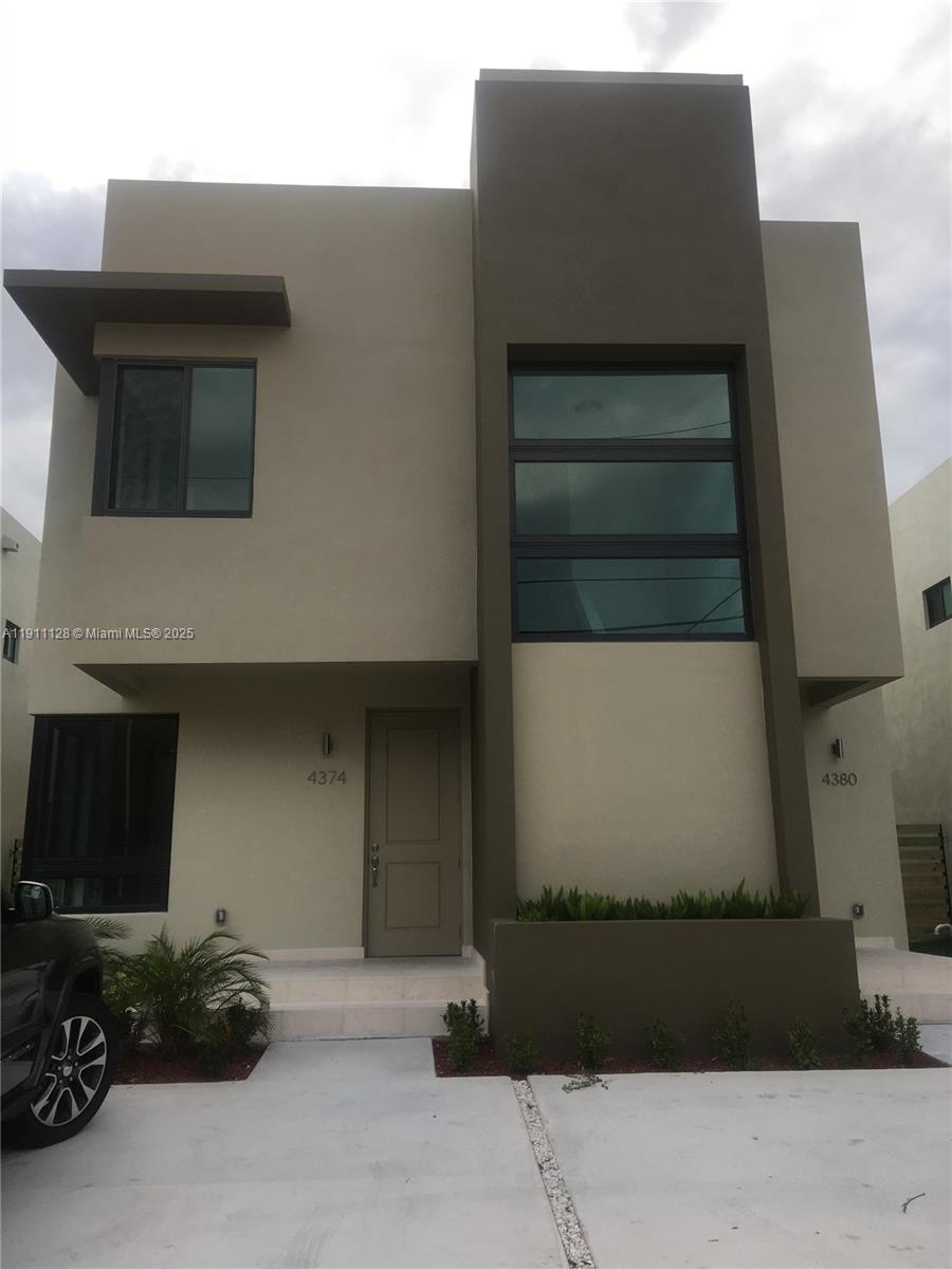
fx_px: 1063
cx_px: 476
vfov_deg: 61.7
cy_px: 634
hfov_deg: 48.2
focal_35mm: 29
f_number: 2.2
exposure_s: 1/625
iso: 25
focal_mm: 4.15
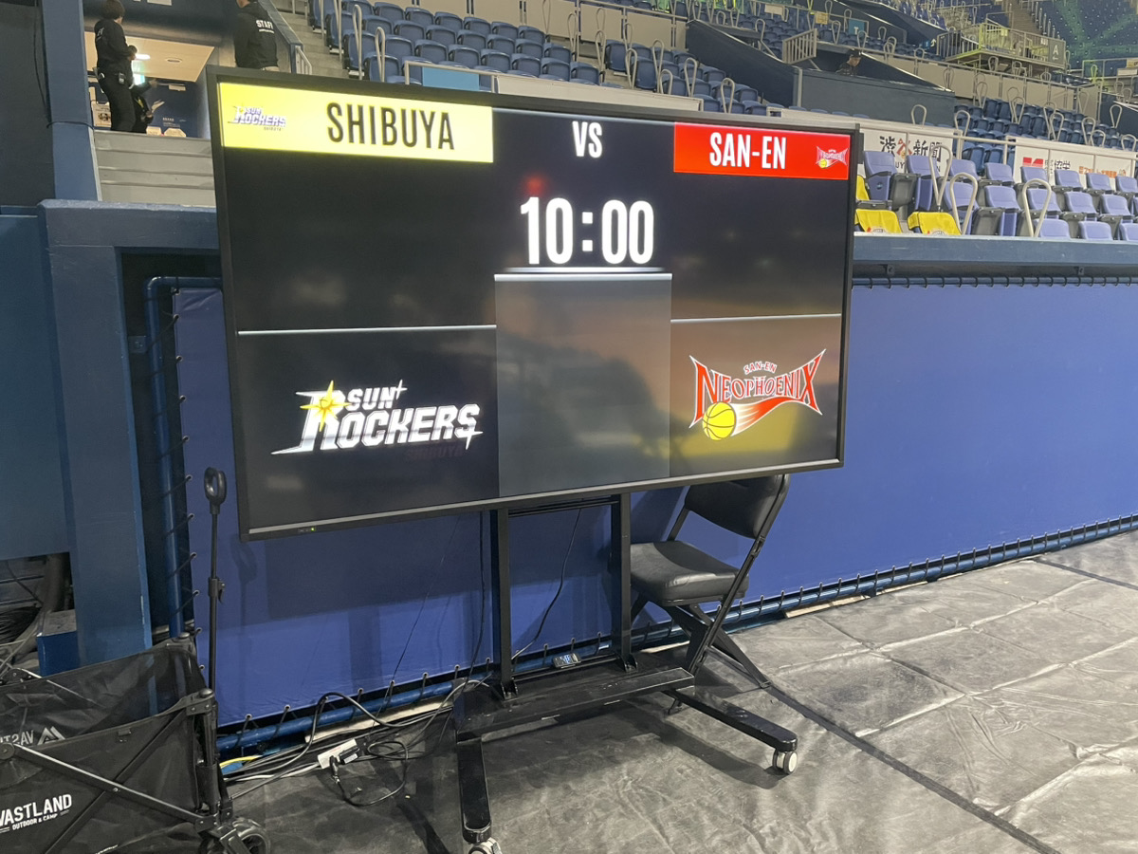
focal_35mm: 26
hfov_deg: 67.3
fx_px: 855
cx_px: 569
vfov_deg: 53.1
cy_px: 427
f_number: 1.6
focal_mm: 4.2
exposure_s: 1/58
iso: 400
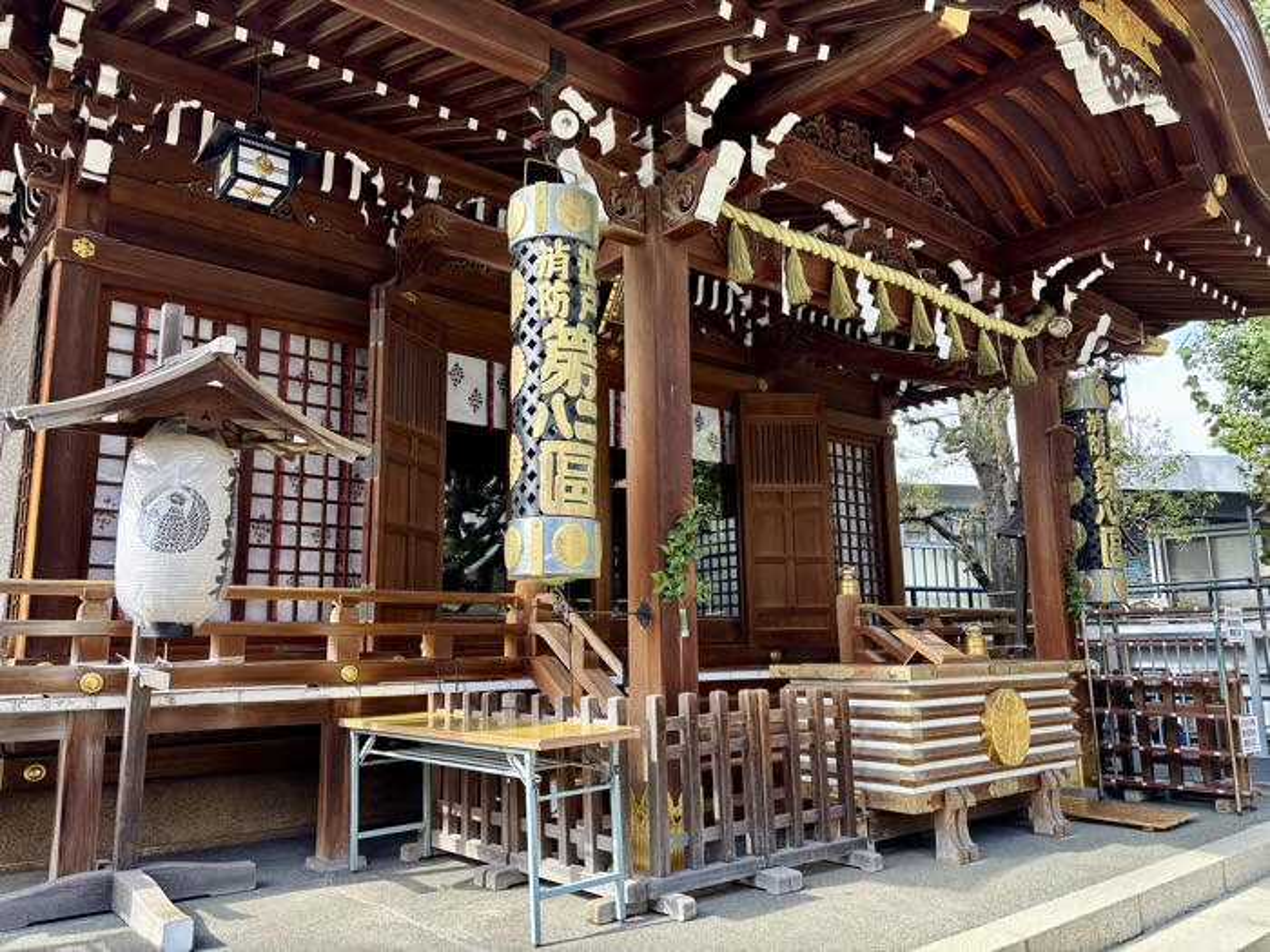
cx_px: 635
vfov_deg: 53.1
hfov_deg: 67.3
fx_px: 954
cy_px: 476
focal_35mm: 26
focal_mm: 5.96
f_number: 1.6
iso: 40
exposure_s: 1/213
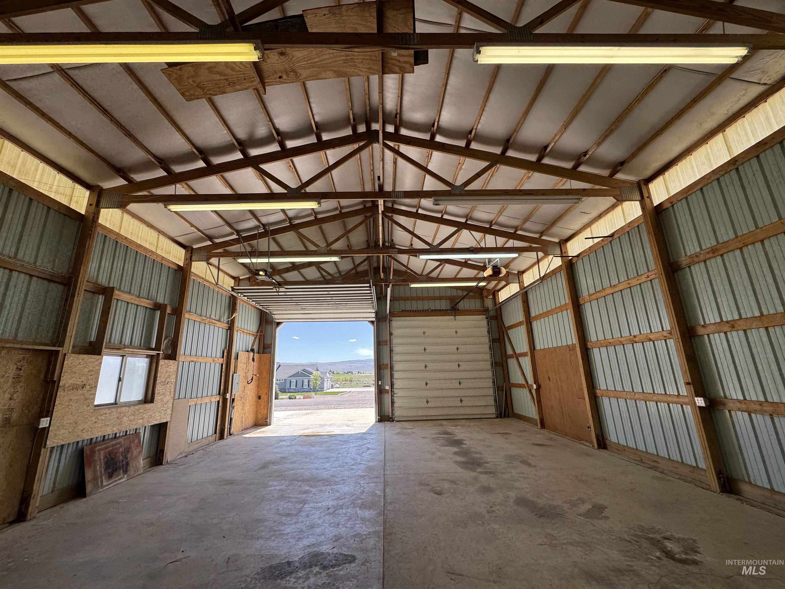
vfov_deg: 85.7
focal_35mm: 14
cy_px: 294
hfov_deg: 102.1
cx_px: 392
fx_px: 317
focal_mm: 2.22
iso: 40
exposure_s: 1/340
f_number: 2.2
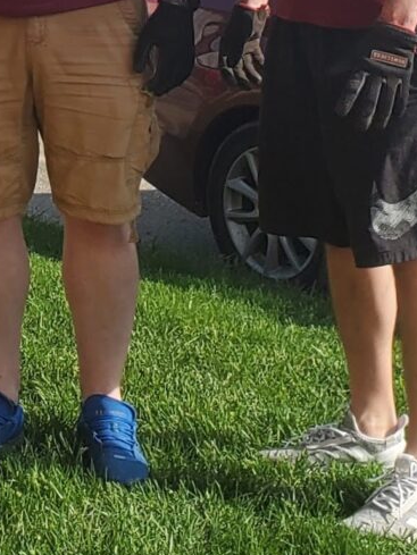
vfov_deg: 14.3
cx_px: -323
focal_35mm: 136
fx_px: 2183
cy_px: 43
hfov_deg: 10.3
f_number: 2.4
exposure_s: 1/1036
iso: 50
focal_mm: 4.3
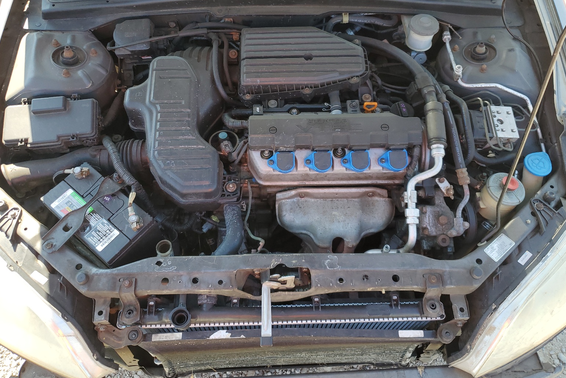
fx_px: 440
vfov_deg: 46.3
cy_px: 165
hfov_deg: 65.5
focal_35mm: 28
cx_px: 276
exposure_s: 1/370
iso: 50
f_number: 1.5
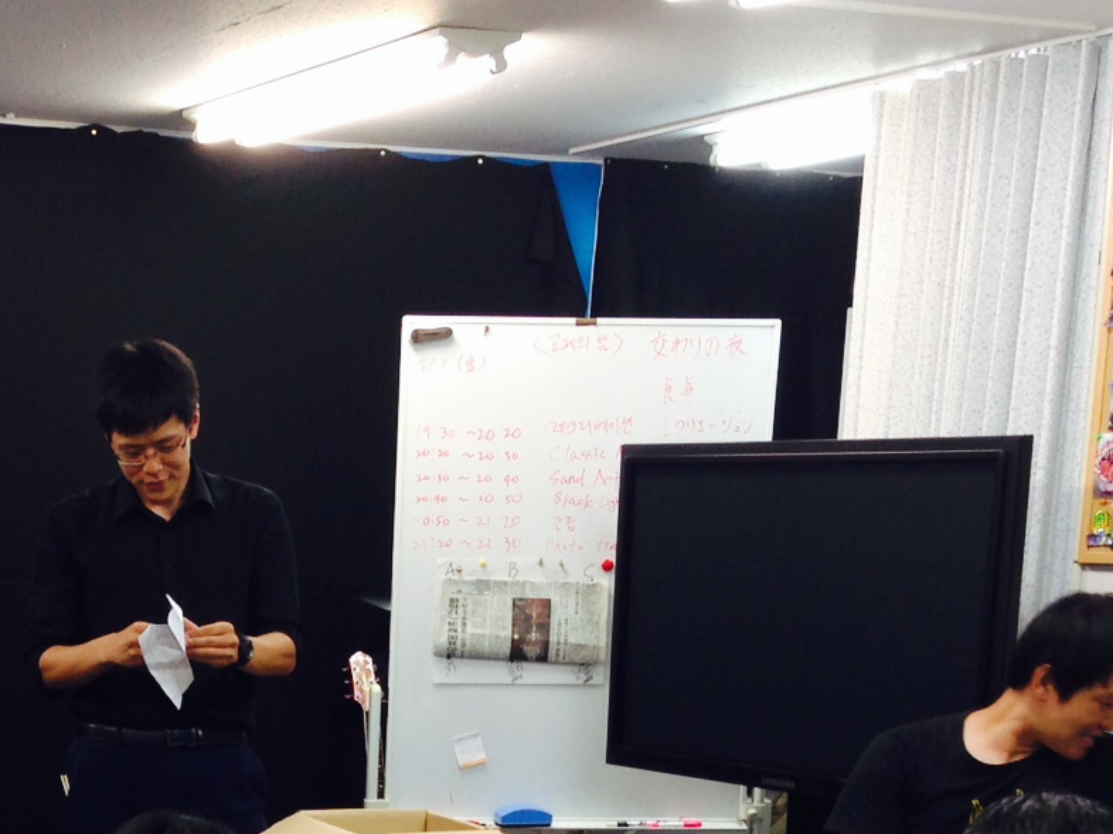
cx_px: 55
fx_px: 2764
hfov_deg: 22.1
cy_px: 1044
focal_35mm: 86
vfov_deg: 16.3
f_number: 2.4
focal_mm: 4.12
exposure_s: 1/20
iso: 64
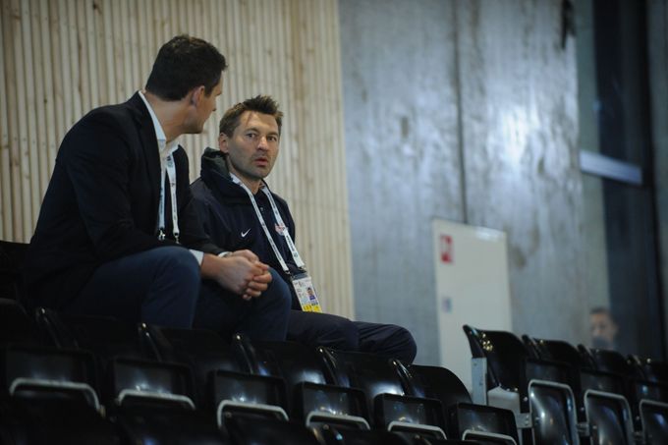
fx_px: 3710
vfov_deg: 6.9
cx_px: 334
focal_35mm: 200
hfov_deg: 10.3
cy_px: 222
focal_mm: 200
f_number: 2.8
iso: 2500
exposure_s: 1/160
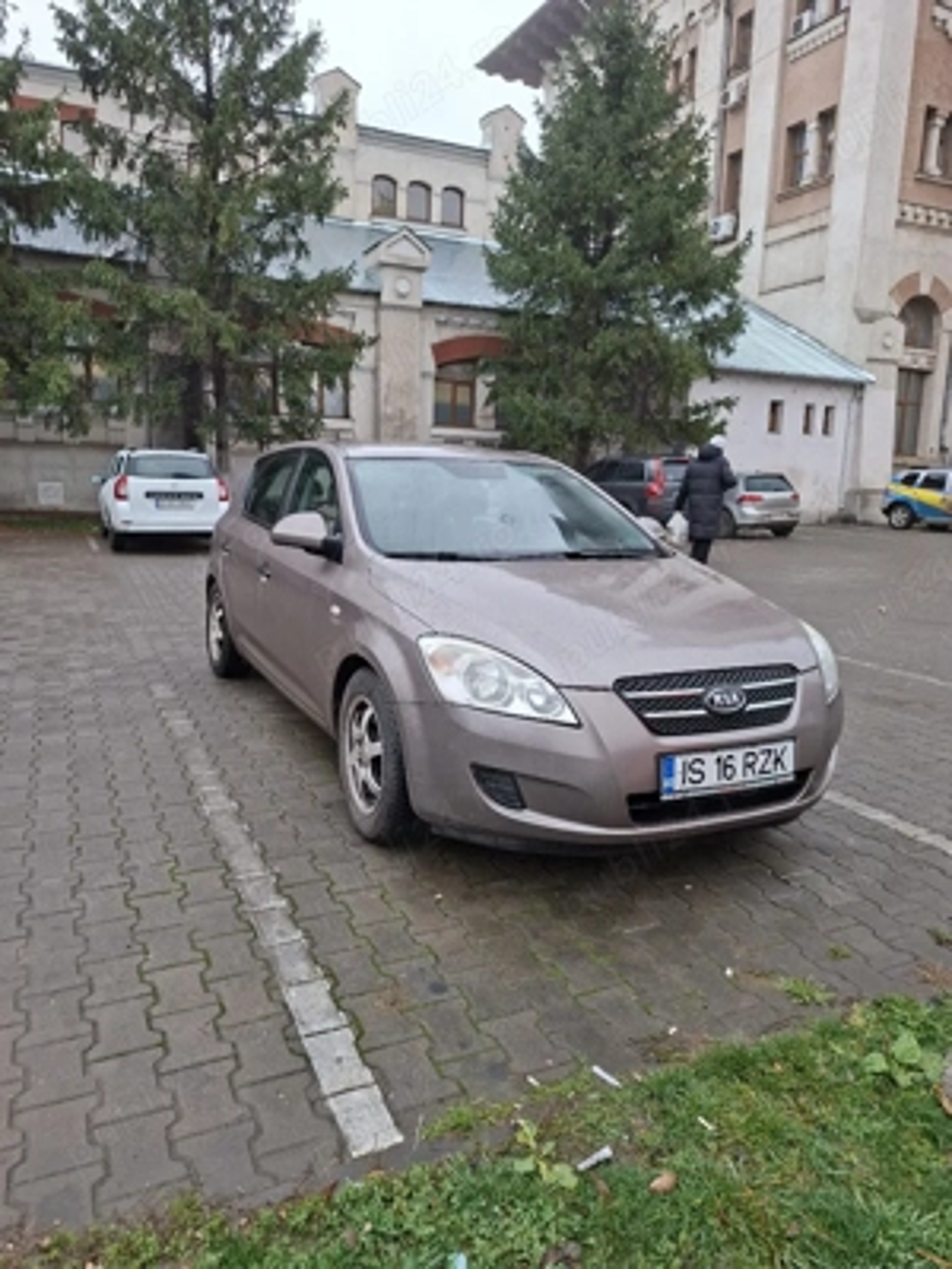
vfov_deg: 73.9
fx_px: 843
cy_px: 634
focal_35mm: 23
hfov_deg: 58.9
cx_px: 476
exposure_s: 1/119
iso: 50
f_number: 1.8
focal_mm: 5.54
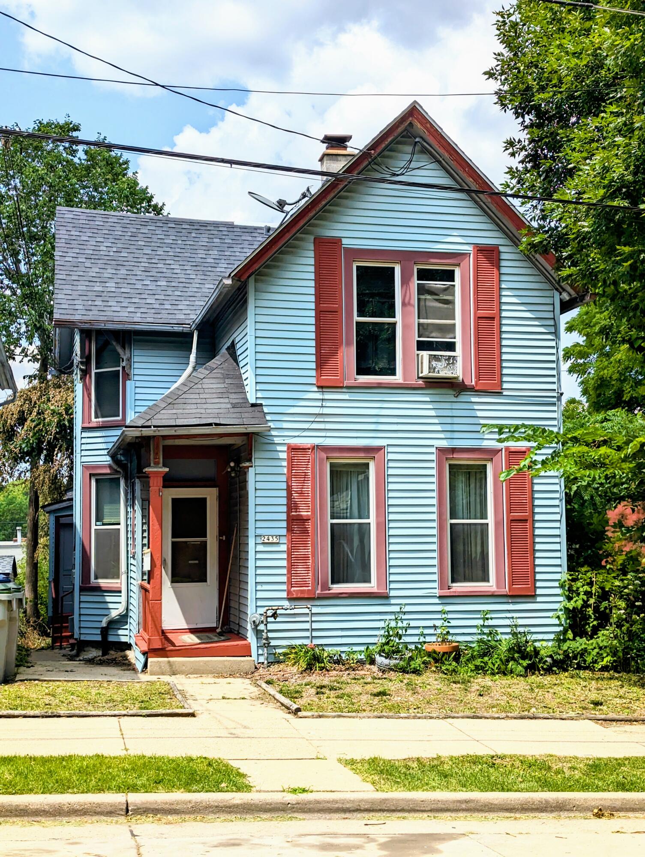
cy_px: 428
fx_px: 1190
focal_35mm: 48
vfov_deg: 39.6
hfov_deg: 30.3
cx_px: 322
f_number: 1.85
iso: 49
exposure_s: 1/3623
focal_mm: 6.81
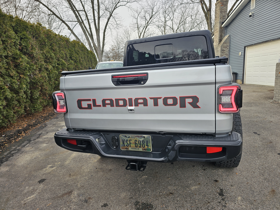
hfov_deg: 73.9
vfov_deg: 58.9
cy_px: 105
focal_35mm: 23
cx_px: 140
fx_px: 186
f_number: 1.7
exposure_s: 1/191
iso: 10
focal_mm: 6.3
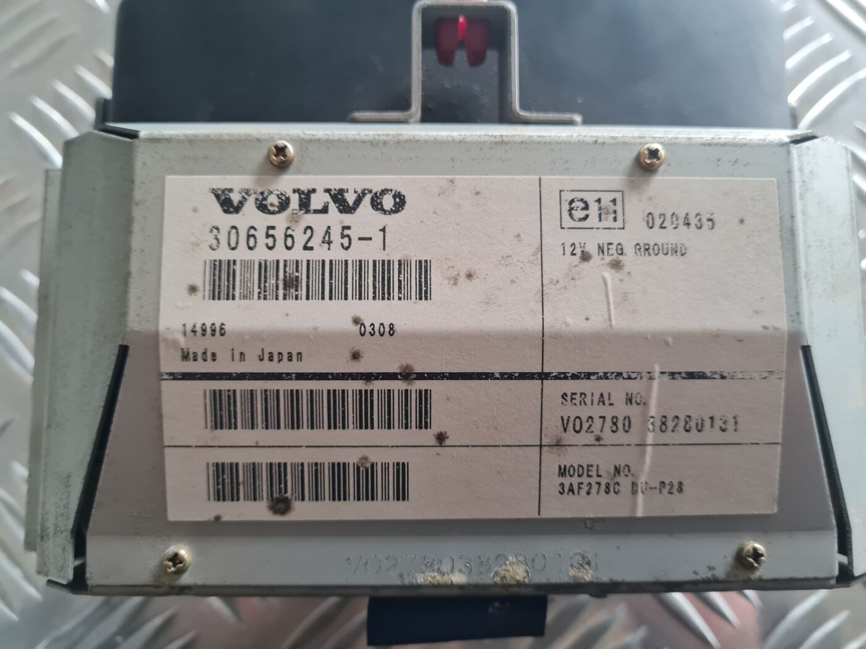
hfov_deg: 67.3
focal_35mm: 26
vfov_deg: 53.1
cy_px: 324
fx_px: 650
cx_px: 433
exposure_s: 1/50
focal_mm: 5.4
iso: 640
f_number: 1.8
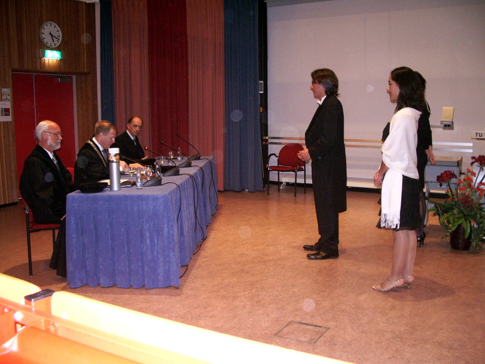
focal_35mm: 35
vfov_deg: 40.7
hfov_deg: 52.6
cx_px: 242
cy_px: 182
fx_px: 490
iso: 200
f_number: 2.6
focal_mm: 5.8
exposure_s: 1/15
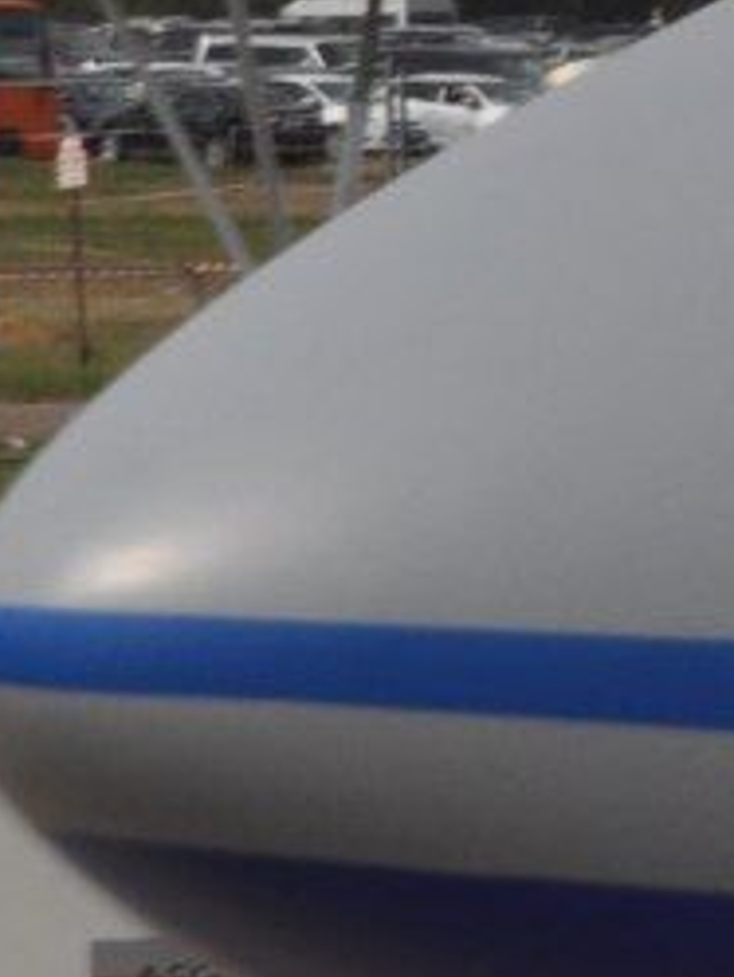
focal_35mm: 593
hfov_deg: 2.4
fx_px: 16751
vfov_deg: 3.3
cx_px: 3917
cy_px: -742
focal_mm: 50
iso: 200
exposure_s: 1/1250
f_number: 8
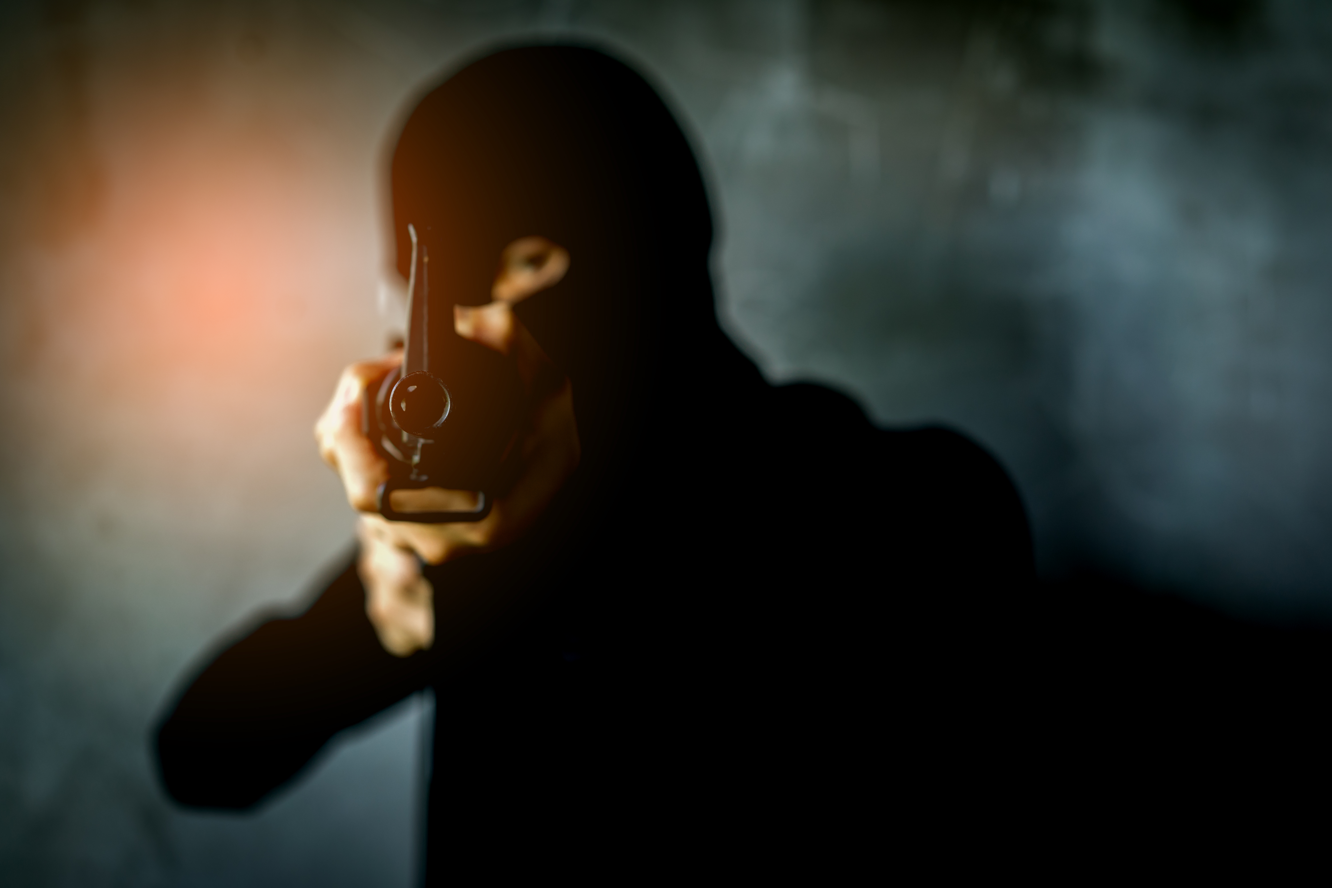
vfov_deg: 24.6
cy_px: 444
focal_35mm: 55
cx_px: 666
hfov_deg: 36.2
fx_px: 2035
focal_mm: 55
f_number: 2.8
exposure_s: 1/60
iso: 320
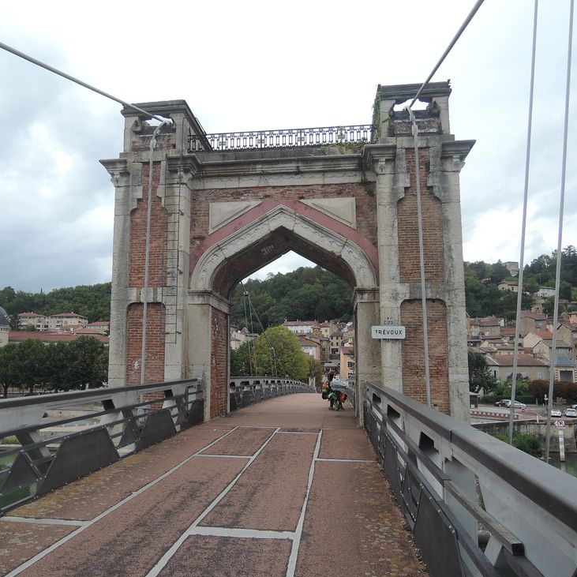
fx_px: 547
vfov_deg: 55.6
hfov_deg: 55.4
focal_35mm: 29
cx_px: 243
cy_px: 283
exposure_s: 1/200
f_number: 2.8
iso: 80
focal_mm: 5.1
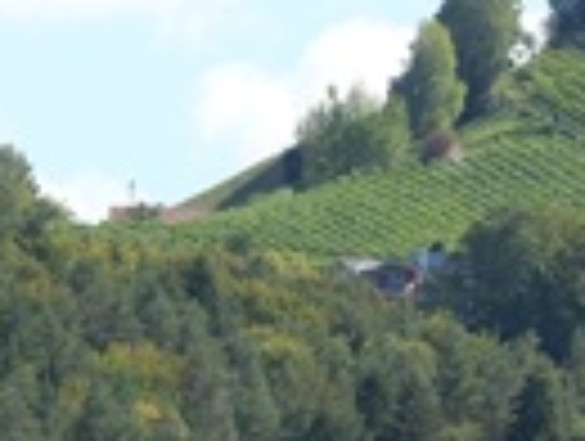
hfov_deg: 2.7
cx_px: 1472
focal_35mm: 738
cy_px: 320
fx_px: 12495
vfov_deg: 2.0
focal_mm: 60
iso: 100
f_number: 5
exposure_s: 1/320
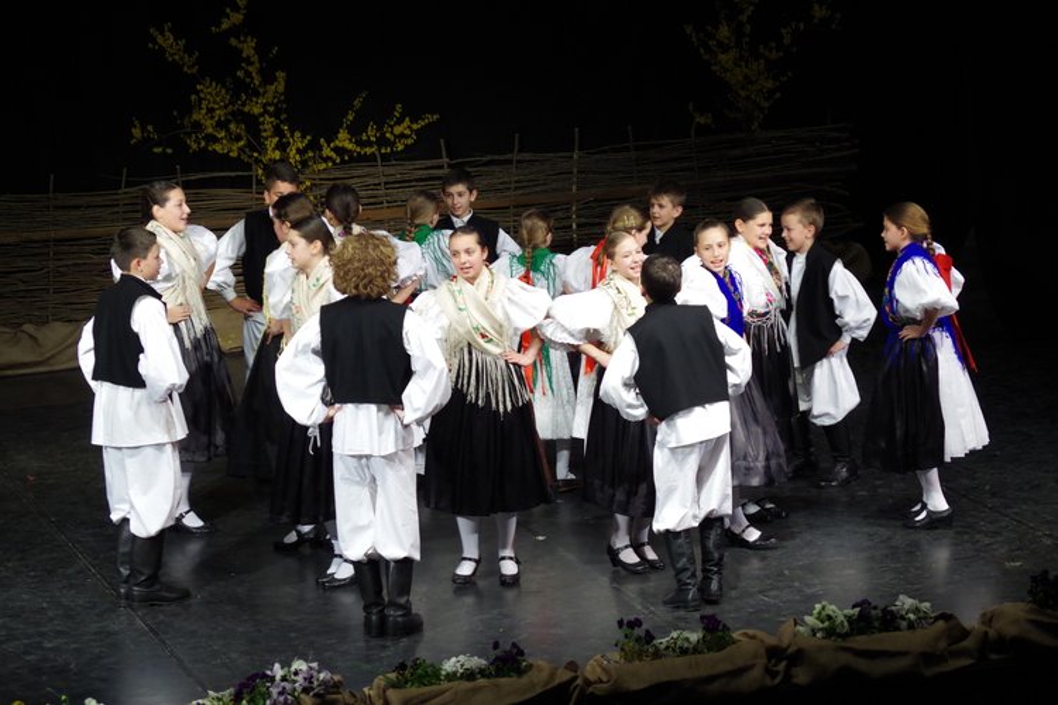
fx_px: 4173
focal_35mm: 142
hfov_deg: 14.4
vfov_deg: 9.7
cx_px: 529
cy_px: 352
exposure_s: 1/125
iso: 1600
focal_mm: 95
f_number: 7.1
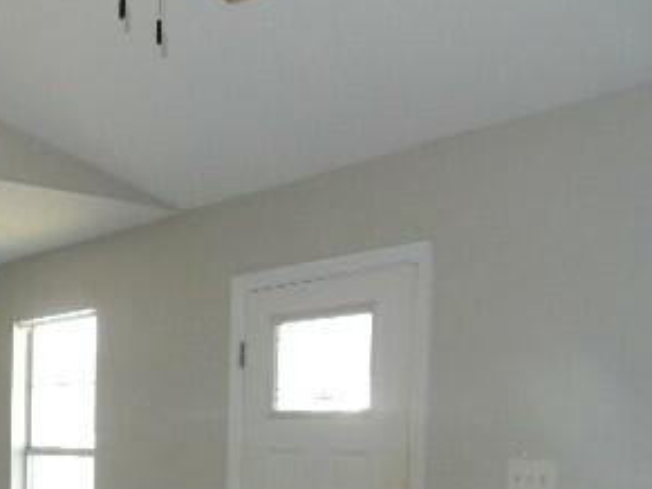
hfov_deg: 33.3
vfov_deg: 25.0
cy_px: 514
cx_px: 78
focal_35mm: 55
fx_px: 1036
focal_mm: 4.5
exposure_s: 1/30
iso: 140
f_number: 3.7
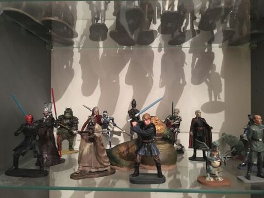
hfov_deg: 61.7
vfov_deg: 48.2
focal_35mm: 29
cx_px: 132
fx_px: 221
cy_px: 99
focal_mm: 4.15
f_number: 2.2
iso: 320
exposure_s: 1/17
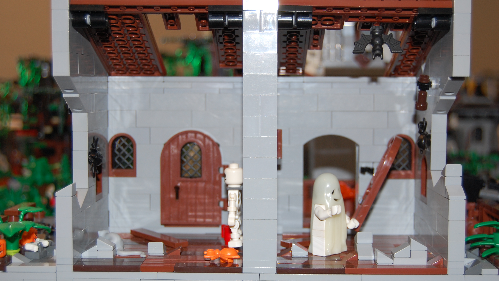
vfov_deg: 21.6
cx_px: 249
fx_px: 735
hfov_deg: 37.5
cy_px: 139
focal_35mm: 56
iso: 400
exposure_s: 1/60
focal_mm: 35
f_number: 4.8
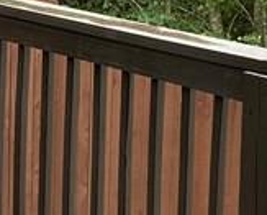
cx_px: 11
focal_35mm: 159
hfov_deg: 12.0
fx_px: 1259
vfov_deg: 9.6
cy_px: -43
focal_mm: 4.25
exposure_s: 1/111
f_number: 1.8
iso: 125
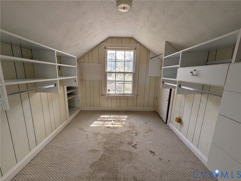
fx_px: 84
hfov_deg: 110.5
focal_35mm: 12
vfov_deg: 94.5
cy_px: 90
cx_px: 120
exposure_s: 1/688
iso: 53
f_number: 1.7
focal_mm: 2.02
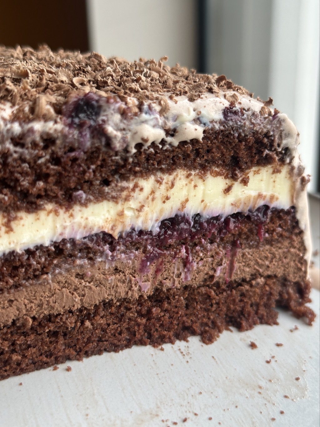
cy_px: 214
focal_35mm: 48
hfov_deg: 30.3
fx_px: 592
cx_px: 160
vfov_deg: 39.7
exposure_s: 1/237
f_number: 1.78
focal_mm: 6.86
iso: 64
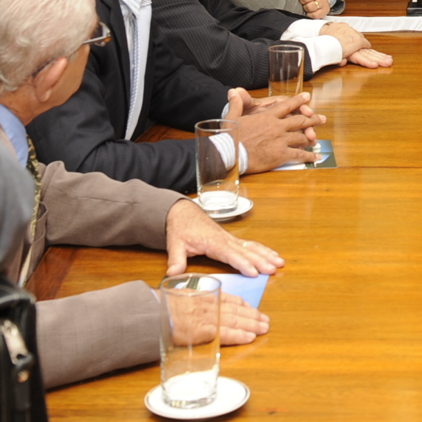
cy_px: -93
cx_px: 510
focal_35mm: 124
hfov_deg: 13.7
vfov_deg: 13.6
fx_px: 1710
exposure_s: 1/60
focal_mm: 32
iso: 400
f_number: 5.6
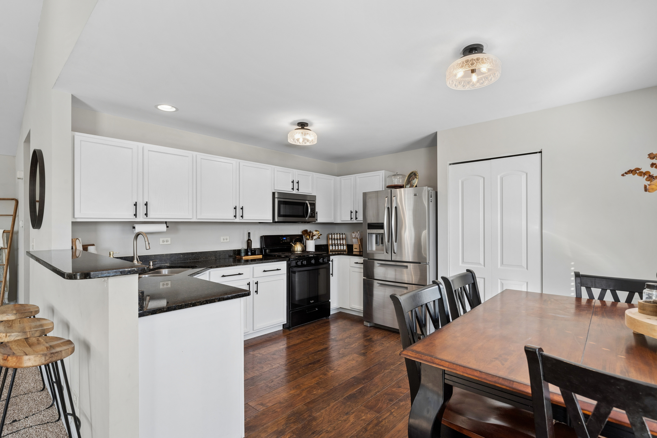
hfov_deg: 93.3
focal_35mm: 17
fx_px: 310
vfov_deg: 70.5
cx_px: 328
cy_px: 219
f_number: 11
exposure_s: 1/30
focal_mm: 17
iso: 200
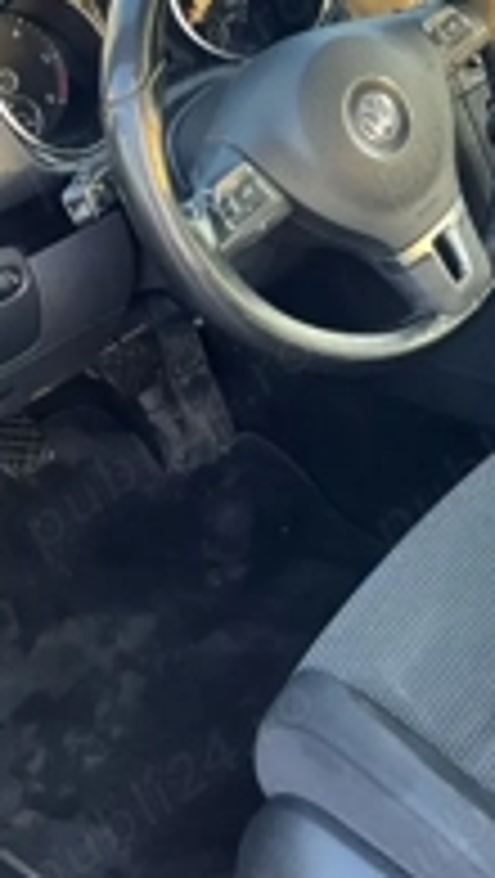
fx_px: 1350
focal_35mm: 58
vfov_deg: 34.6
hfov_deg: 19.5
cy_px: 144
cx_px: 608
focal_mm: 5.1
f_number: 1.6
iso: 125
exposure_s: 1/118
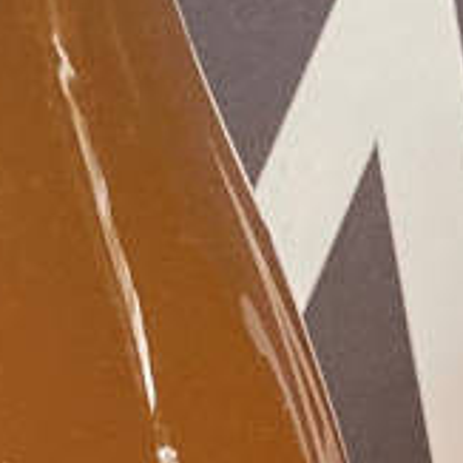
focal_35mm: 212
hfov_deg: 8.2
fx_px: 3208
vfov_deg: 7.9
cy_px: 932
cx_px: 560
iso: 320
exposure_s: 1/60
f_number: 1.8
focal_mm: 3.99
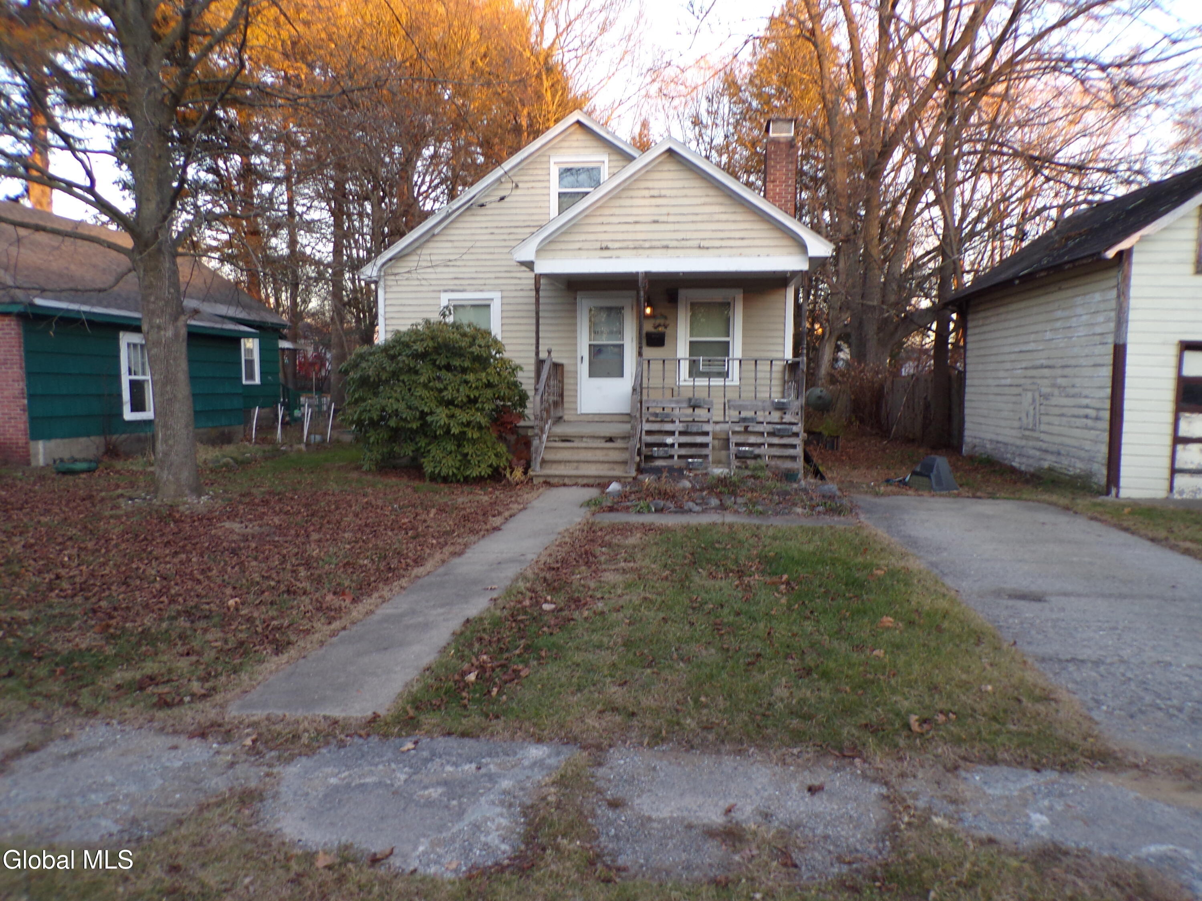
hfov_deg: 71.6
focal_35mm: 24
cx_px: 601
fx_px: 833
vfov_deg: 56.8
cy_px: 450
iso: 100
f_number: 3
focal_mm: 4.3
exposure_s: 1/56
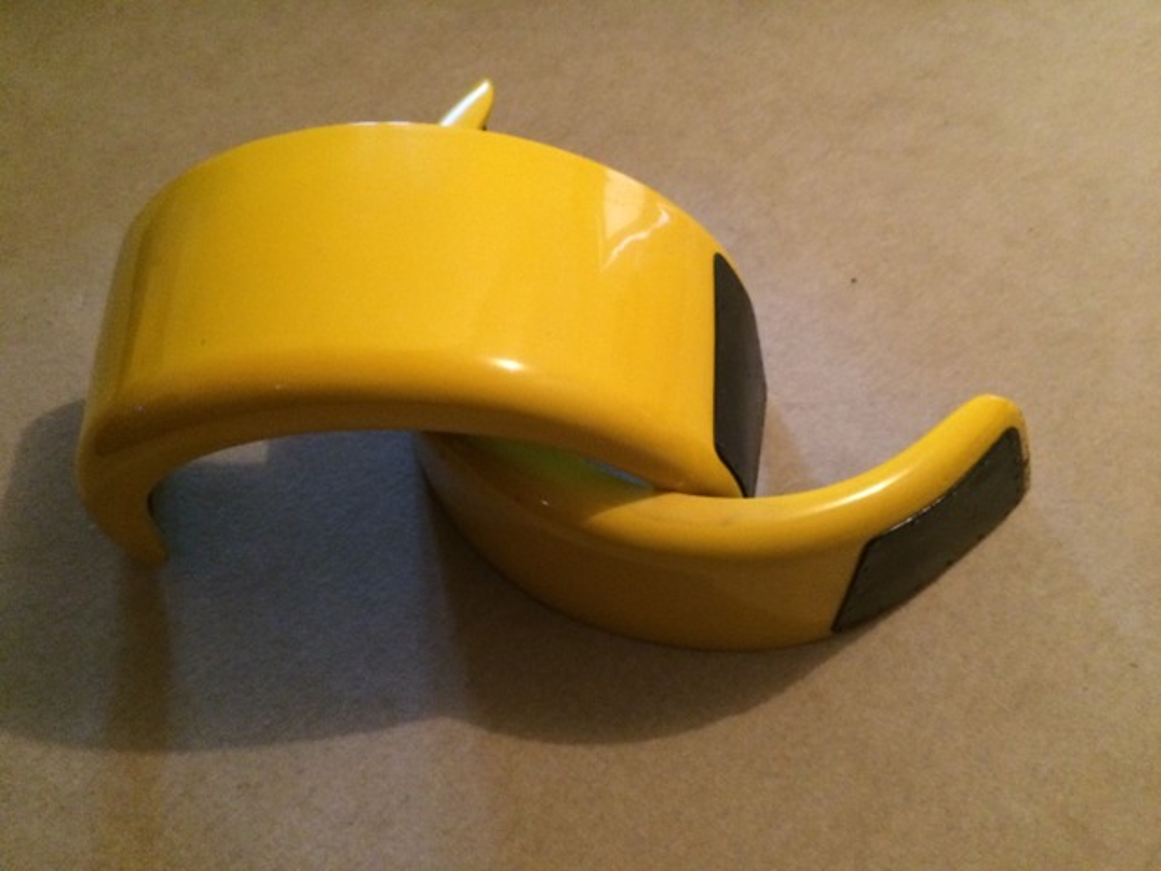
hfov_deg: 61.7
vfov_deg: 48.2
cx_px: 580
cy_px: 436
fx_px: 973
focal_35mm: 29
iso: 400
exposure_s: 1/17
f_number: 2.2
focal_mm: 4.15
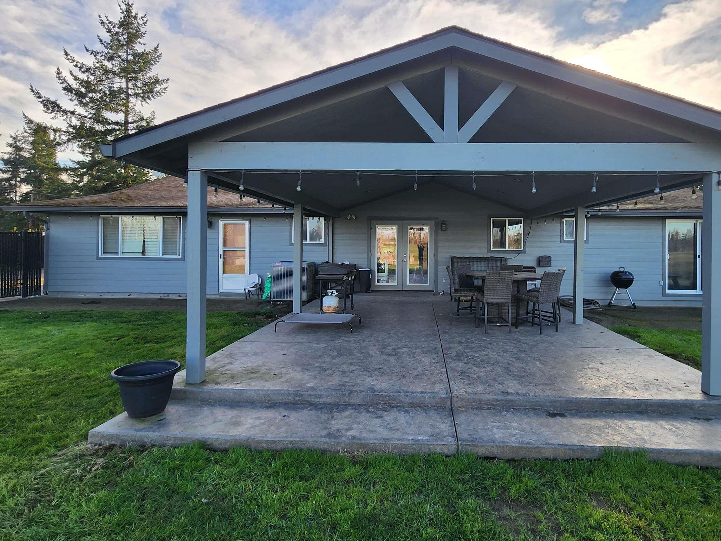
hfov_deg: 87.3
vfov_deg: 71.5
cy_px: 249
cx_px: 406
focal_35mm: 18
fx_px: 375
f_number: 2.2
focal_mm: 2.2
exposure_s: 1/504
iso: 50
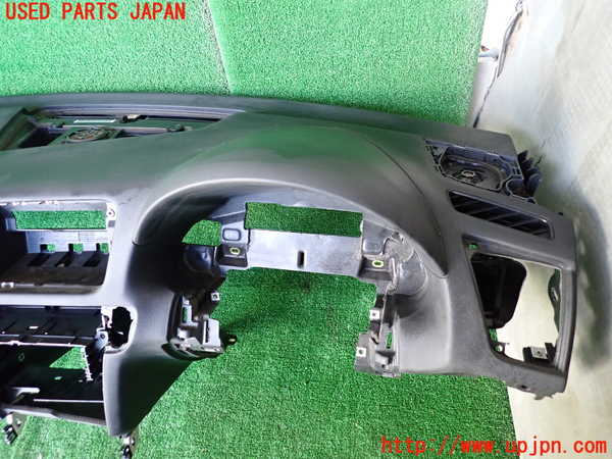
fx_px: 442
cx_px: 306
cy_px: 230
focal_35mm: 25
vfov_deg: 54.9
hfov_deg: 69.4
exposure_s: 1/60
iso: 500
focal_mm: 4.5
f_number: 2
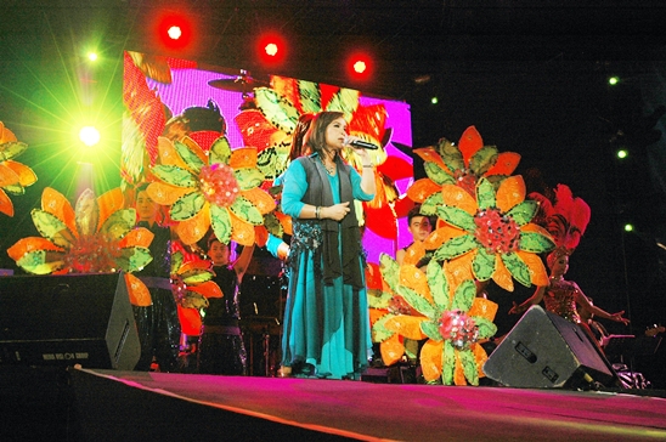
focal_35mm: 52
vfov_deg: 25.7
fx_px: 970
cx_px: 333
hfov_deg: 37.9
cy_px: 221
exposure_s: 1/200
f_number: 5
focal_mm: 35
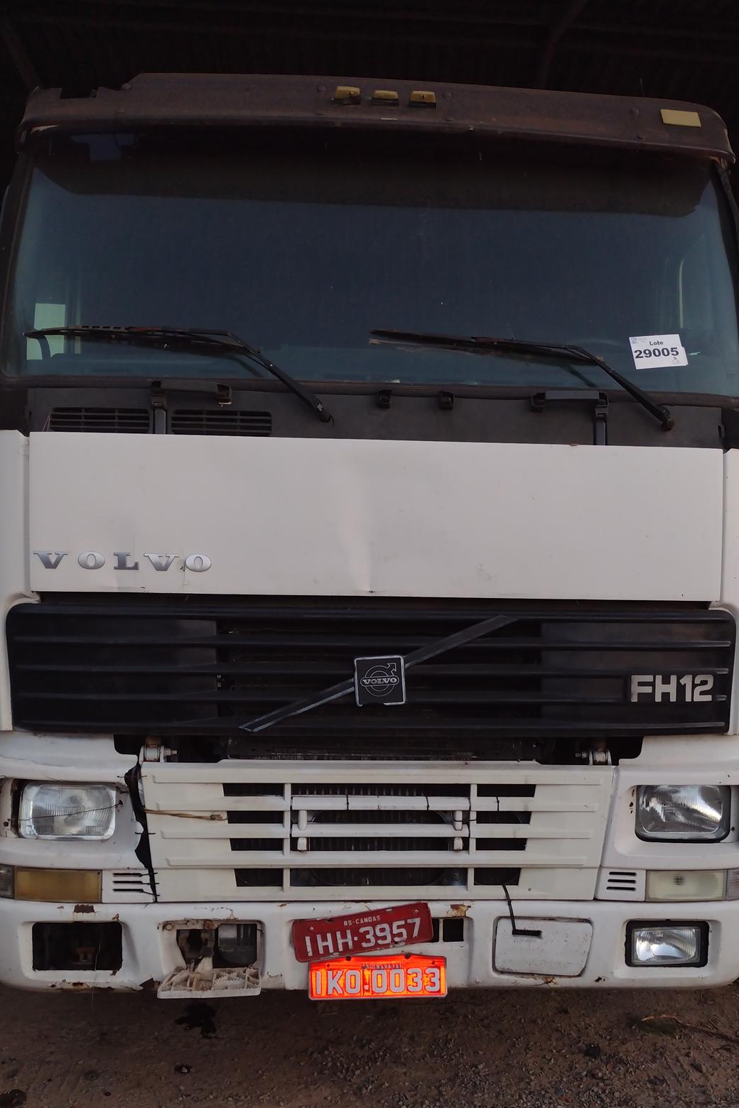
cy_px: 672
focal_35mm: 36
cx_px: 413
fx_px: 1108
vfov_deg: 52.7
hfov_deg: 36.8
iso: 100
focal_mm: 4.71
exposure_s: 1/129
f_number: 1.7
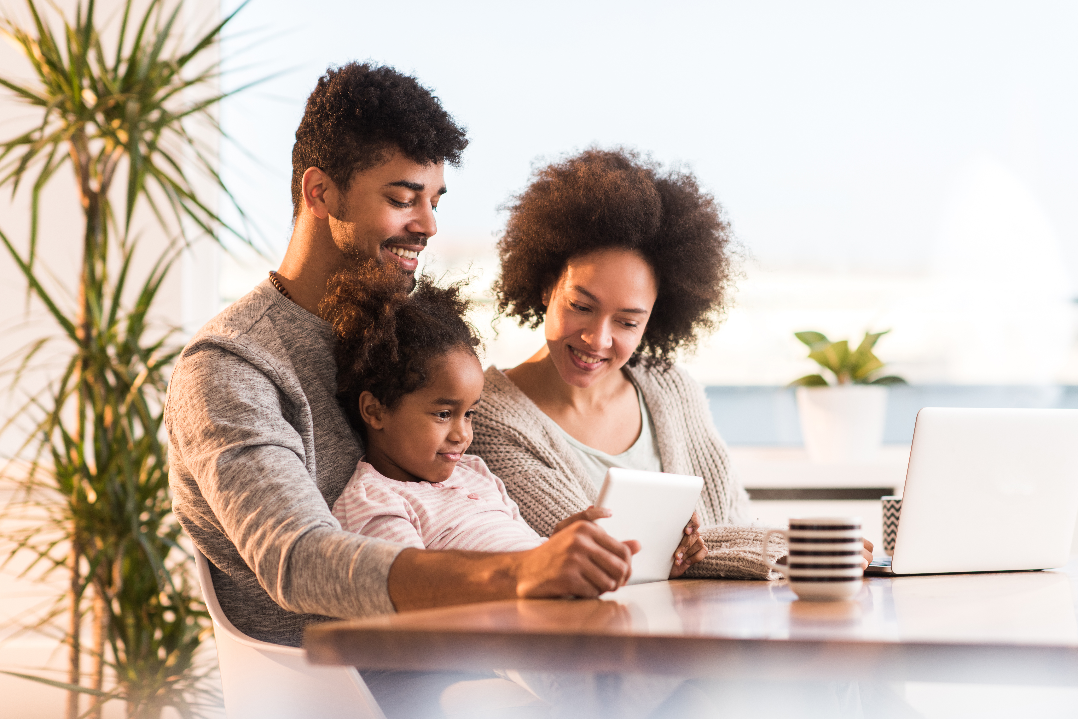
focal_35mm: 85
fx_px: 2546
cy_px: 360
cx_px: 539
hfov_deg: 23.9
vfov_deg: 16.1
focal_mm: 85
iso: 125
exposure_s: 1/1250
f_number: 2.2
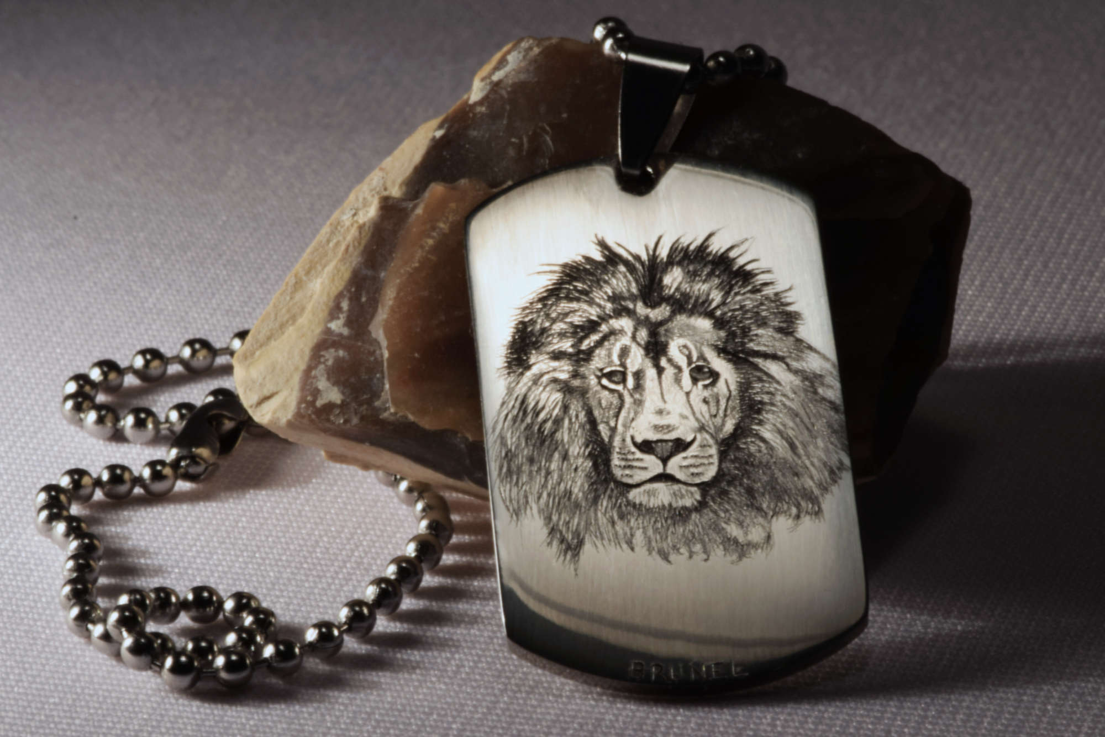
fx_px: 4835
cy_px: 368
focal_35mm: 158
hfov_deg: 13.0
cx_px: 552
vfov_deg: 8.7
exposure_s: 1/40
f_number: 13
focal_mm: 105
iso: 100
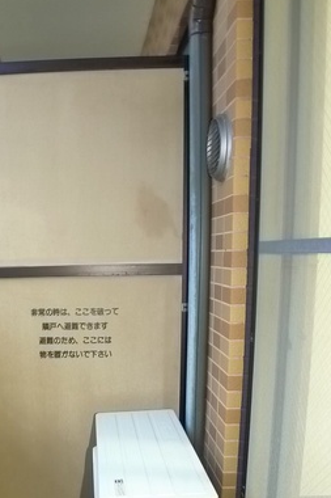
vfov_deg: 41.8
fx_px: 635
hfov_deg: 28.6
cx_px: 69
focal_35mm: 46
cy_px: 355
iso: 400
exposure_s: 1/3.2
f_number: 2
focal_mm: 5.1
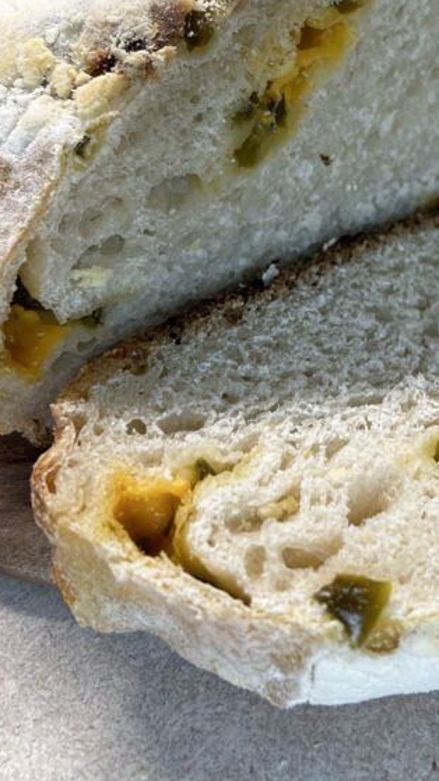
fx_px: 1076
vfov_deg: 38.9
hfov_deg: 22.6
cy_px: 200
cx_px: 370
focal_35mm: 52
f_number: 1.5
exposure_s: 1/120
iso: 100
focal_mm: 5.7
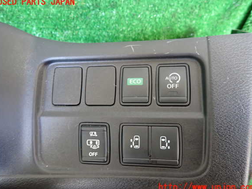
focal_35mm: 26
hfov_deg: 67.3
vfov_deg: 53.1
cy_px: 95
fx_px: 189
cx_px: 126
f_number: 2
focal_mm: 4.5
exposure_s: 1/30
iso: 500
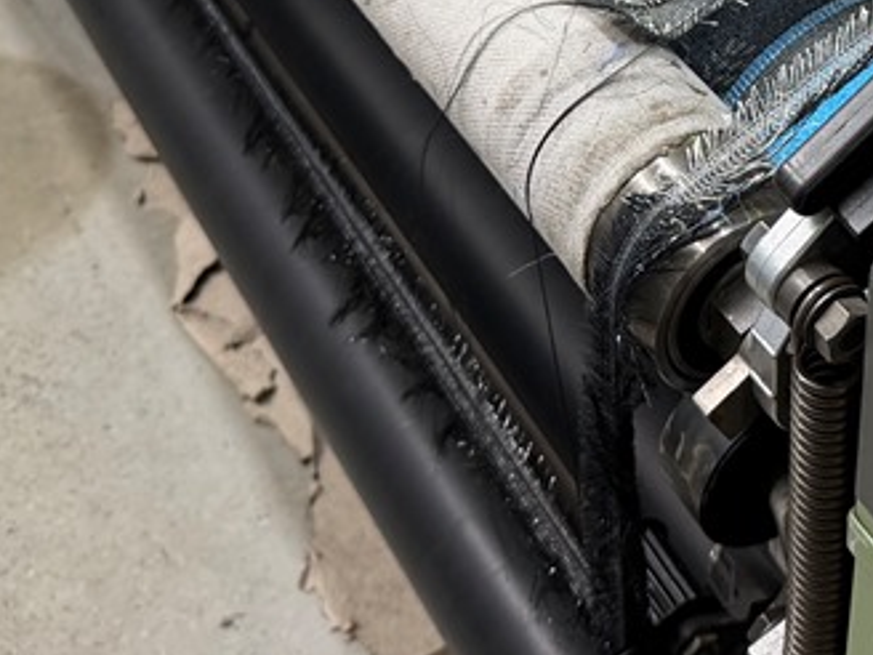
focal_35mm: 75
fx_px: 1891
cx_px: 868
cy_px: -146
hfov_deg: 24.8
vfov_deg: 18.5
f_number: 1.78
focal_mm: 6.76
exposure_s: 1/100
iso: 125
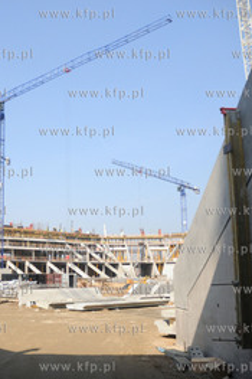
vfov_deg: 47.4
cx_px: 46
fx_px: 431
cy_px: 190
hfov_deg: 31.6
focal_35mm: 41
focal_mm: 18
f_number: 3.5
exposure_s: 1/3200
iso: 400
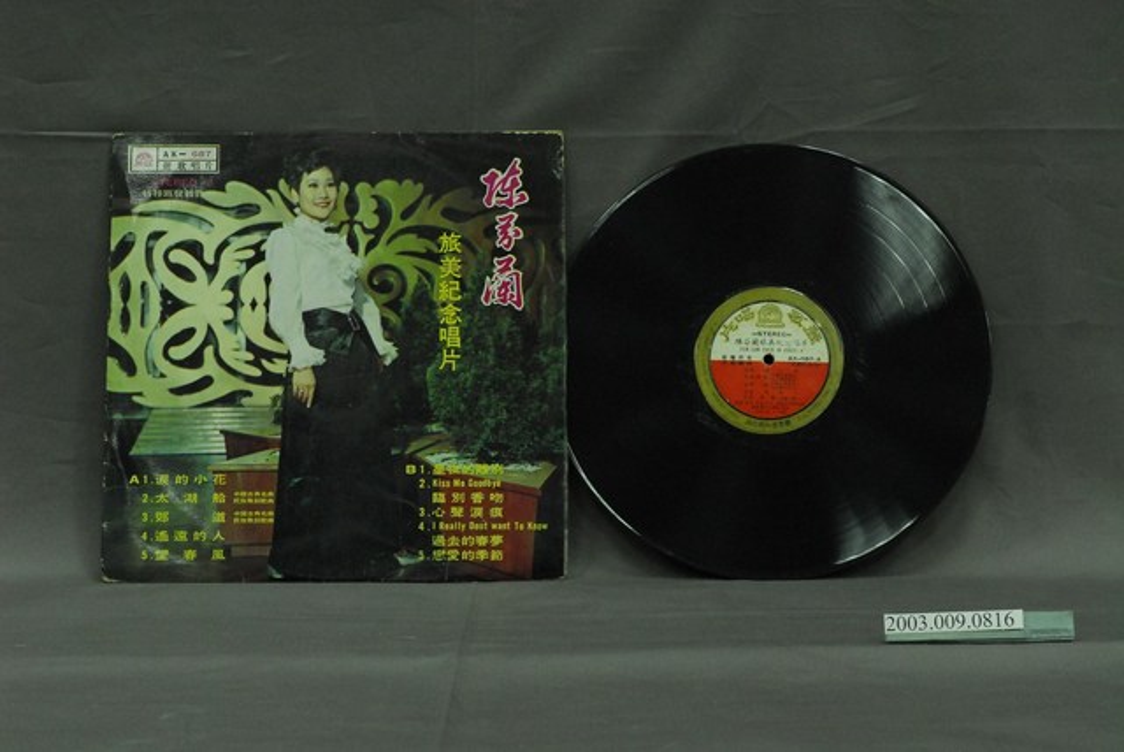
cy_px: 376
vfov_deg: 15.2
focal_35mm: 90
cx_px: 562
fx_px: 2812
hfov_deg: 22.6
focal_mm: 60
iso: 1000
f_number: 10
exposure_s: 1/20
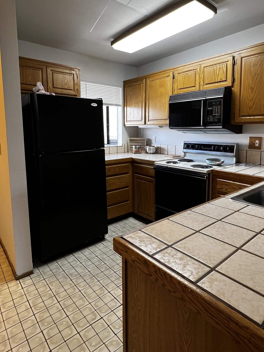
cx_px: 146
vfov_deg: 81.4
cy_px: 155
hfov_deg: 65.8
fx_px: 203
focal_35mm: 20
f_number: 1.8
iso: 160
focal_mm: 1.57
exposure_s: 1/60
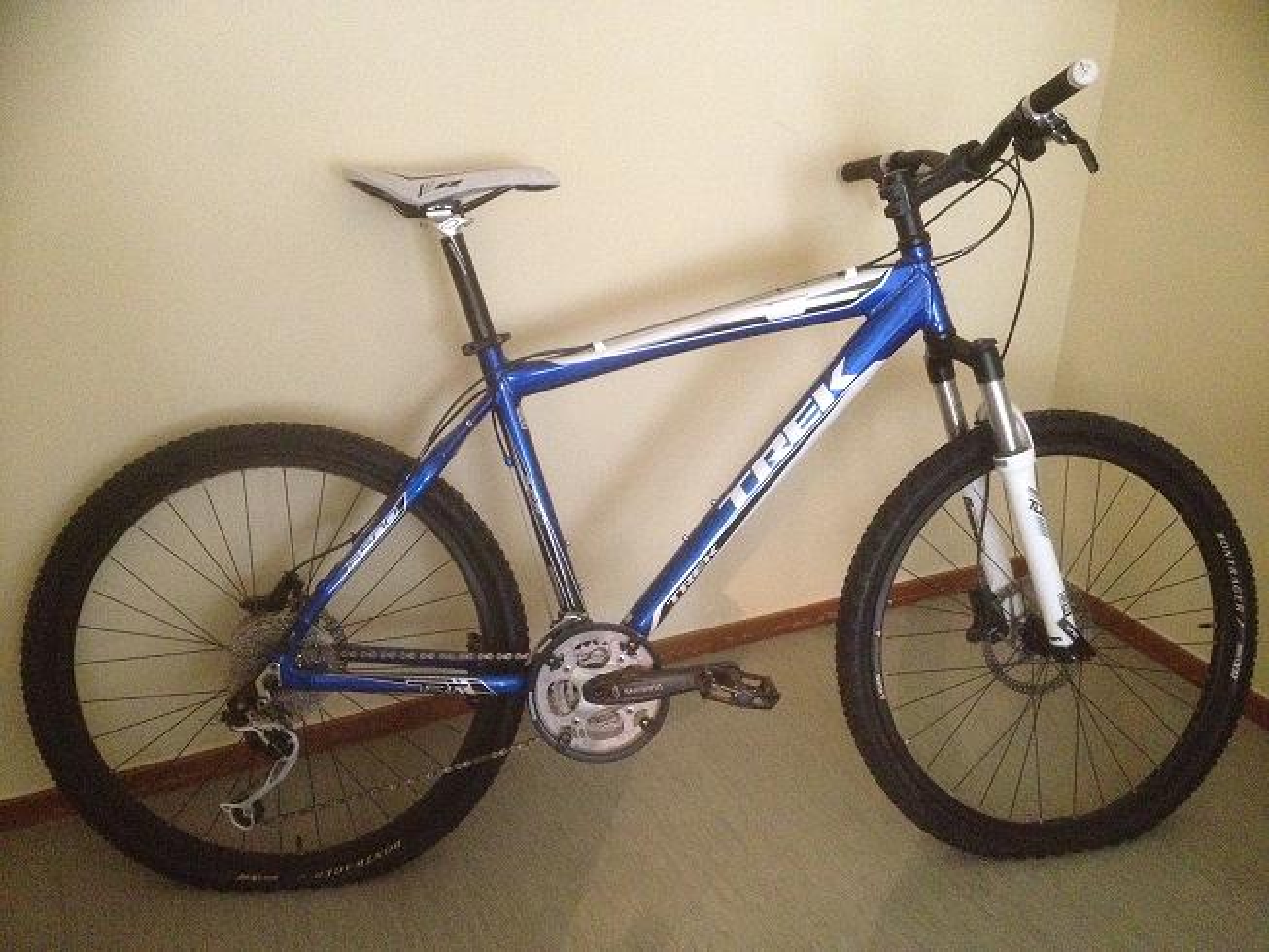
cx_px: 634
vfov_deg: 40.7
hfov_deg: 52.6
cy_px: 476
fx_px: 1283
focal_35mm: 35
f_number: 2.4
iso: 800
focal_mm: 4.28
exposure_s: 1/15
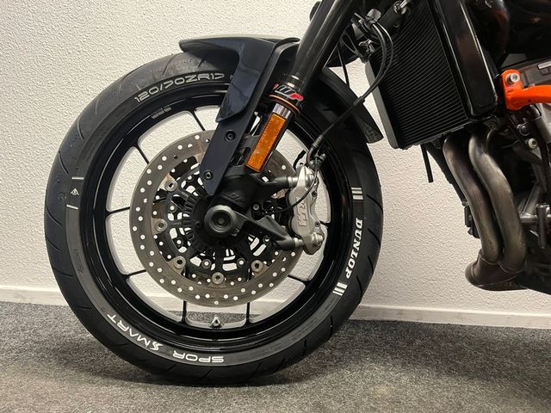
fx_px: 414
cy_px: 206
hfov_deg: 67.3
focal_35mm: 26
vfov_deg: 53.1
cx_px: 276
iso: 400
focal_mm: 5.1
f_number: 1.6
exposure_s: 1/50
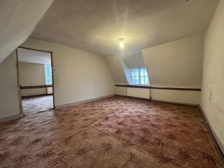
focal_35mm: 14
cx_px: 112
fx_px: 91
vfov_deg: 85.7
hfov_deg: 102.1
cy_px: 84
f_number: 2.2
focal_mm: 2.22
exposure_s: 1/50
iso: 200
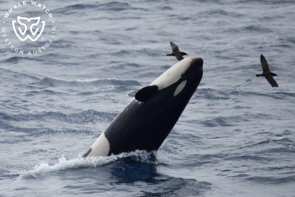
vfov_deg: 2.9
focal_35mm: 480
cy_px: 98
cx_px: 148
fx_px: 3932
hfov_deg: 4.3
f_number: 6.3
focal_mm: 480
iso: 800
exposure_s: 1/8000
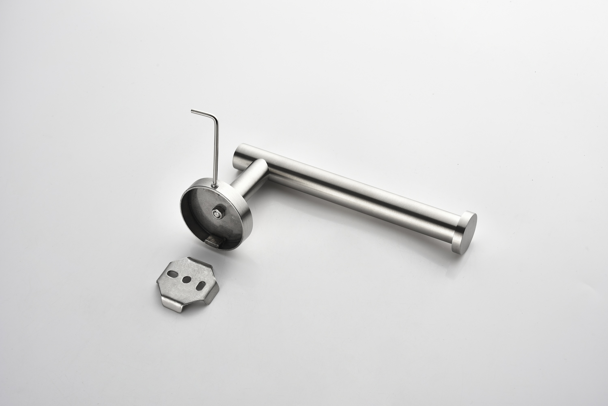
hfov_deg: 33.4
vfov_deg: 22.6
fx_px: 1014
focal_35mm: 60
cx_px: 304
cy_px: 203
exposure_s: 1/125
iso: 80
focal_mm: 60
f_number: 14
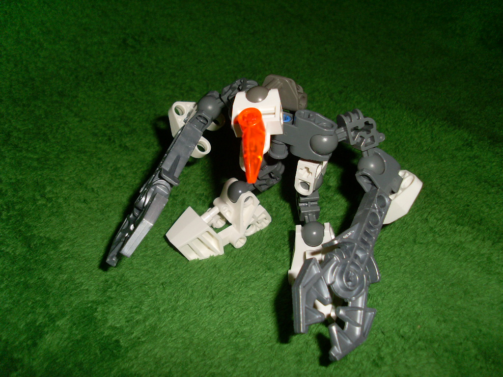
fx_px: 552
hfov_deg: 49.0
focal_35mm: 38
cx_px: 252
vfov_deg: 37.7
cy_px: 188
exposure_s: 1/45
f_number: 7.7
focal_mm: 6.3
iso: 100
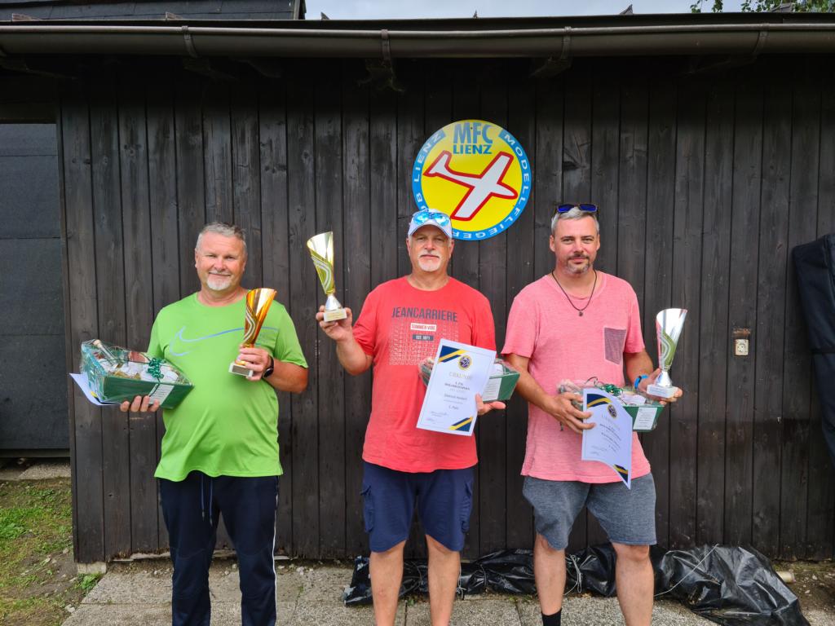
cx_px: 418
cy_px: 313
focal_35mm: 27
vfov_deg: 51.4
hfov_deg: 65.3
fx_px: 651
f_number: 2
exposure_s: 1/219
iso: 25
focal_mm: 5.9
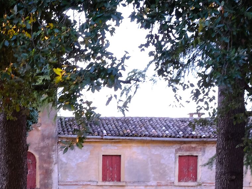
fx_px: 771
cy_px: 259
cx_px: -53
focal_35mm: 106
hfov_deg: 17.6
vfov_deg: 13.4
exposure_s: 1/34
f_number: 8
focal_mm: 23
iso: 1250
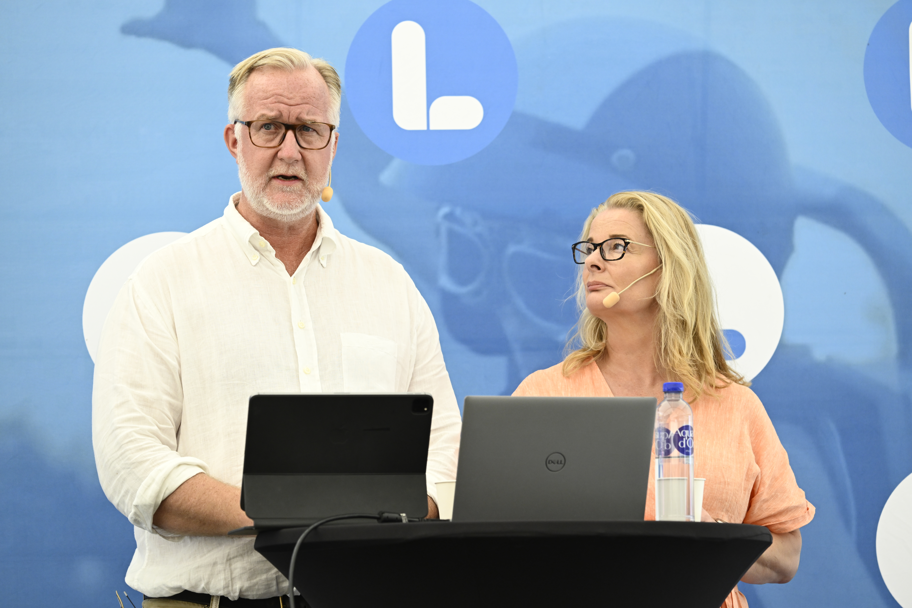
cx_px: 456
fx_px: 5066
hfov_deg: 10.3
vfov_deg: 6.9
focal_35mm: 200
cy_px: 304
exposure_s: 1/640
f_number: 5
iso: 1250
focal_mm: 200
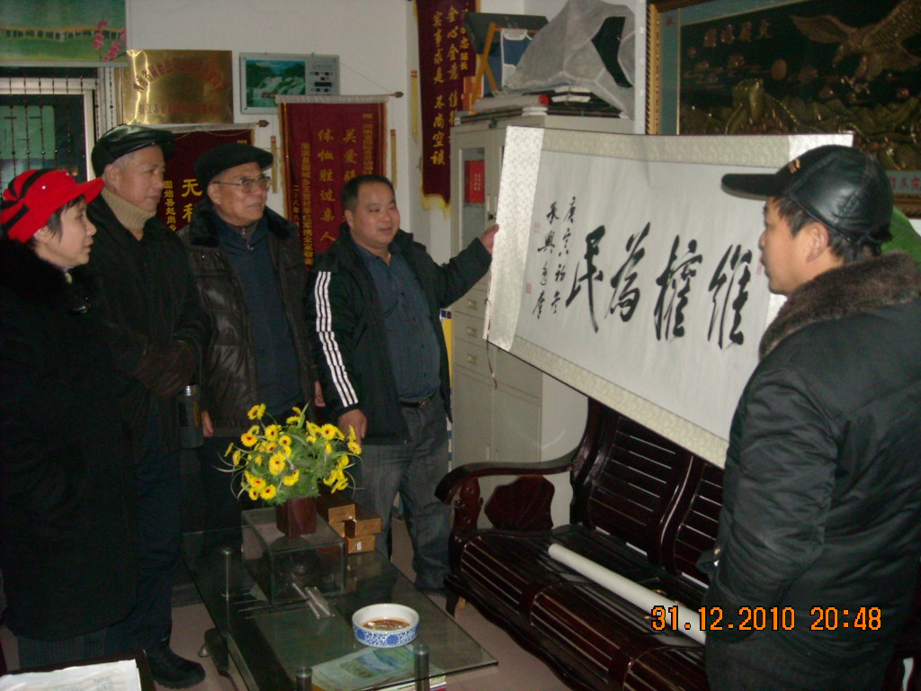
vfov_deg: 40.7
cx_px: 460
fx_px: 931
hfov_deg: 52.6
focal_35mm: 35
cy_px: 346
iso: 400
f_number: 2.8
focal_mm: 5.7
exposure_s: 1/60
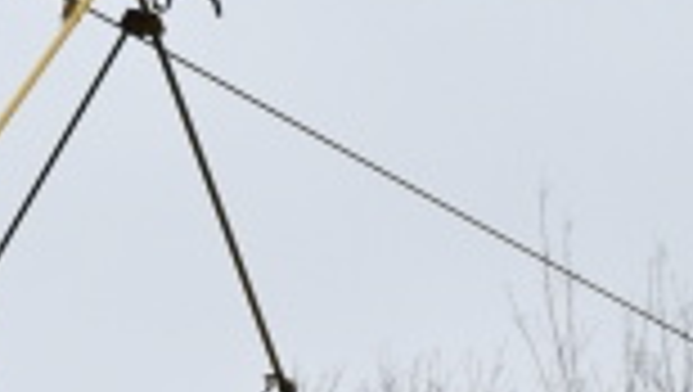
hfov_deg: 7.4
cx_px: 81
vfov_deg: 4.1
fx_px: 5371
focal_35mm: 292
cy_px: 858
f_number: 7.1
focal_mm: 28
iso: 400
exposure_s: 1/200
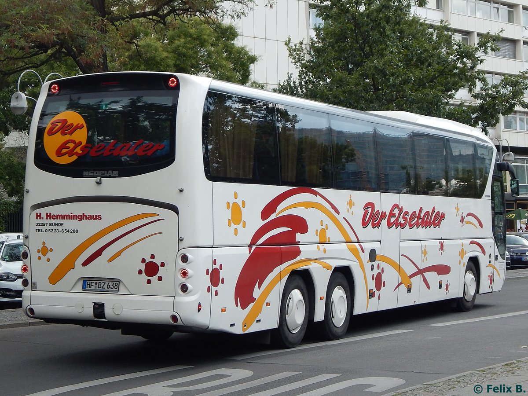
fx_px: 930
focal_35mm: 61
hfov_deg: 31.7
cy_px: 198
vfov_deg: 24.0
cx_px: 264
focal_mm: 10.9
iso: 125
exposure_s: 1/400
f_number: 4
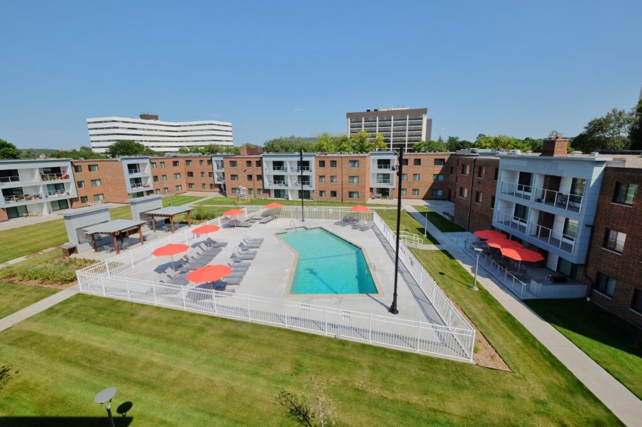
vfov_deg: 77.3
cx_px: 321
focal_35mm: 15
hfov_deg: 100.4
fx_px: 267
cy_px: 214
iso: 400
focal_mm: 10
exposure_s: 1/400
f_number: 11
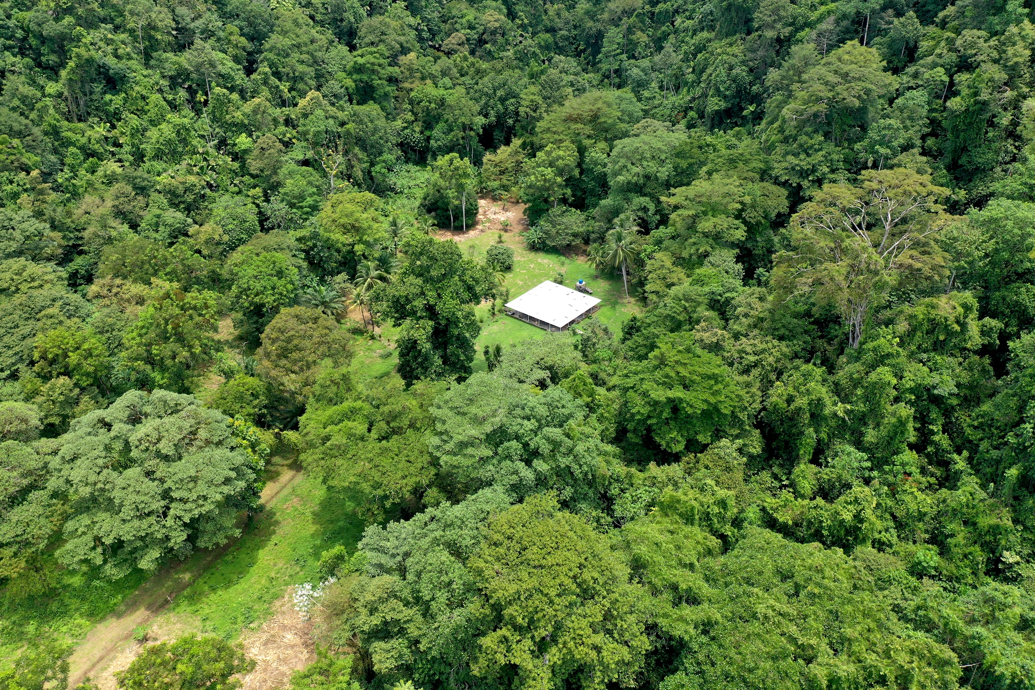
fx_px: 805
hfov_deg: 65.5
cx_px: 518
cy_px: 345
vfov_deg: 46.4
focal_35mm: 28
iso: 100
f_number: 4.5
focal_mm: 10.26
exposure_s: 1/200
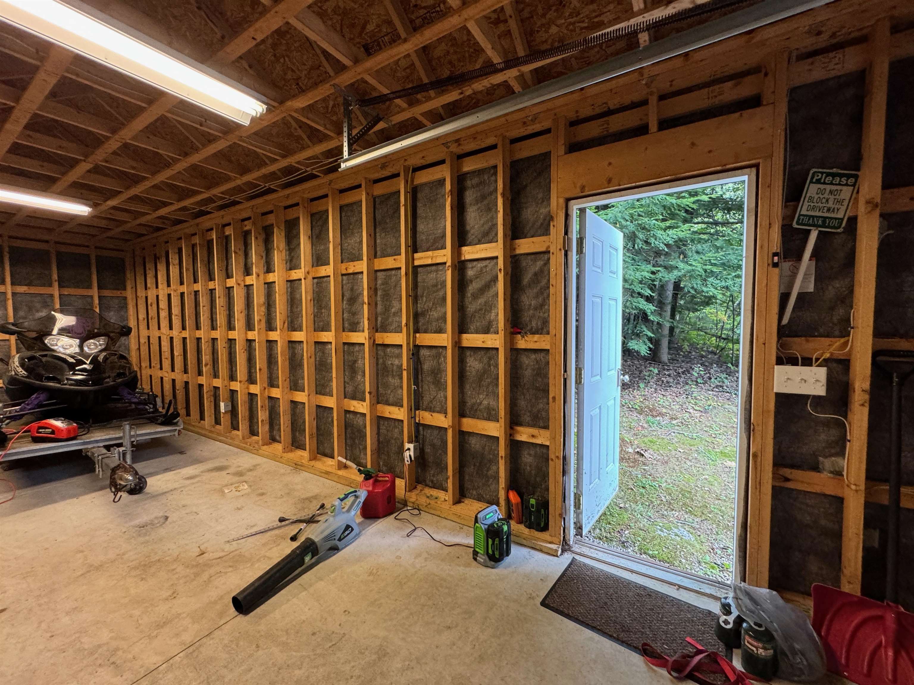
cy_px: 342
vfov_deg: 85.7
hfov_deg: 102.1
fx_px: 370
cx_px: 457
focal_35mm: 14
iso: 250
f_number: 2.2
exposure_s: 1/120
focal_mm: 2.22
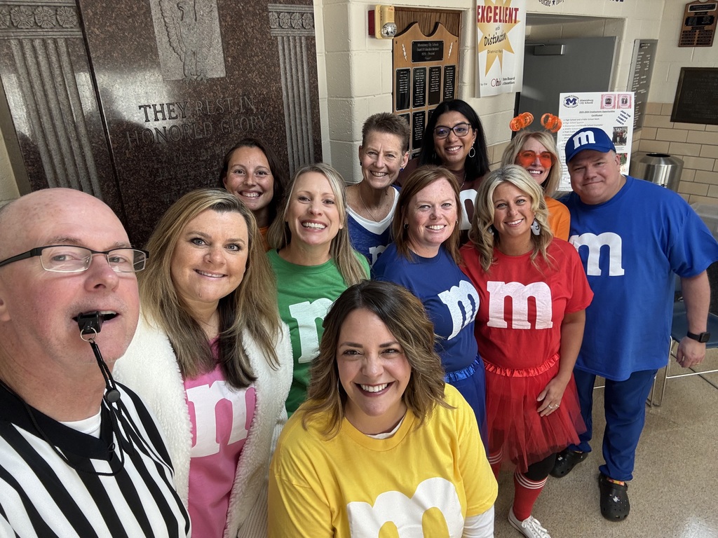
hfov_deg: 73.9
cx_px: 359
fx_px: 477
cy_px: 269
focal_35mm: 23
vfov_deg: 58.9
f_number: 1.9
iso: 64
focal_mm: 2.69
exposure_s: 1/60
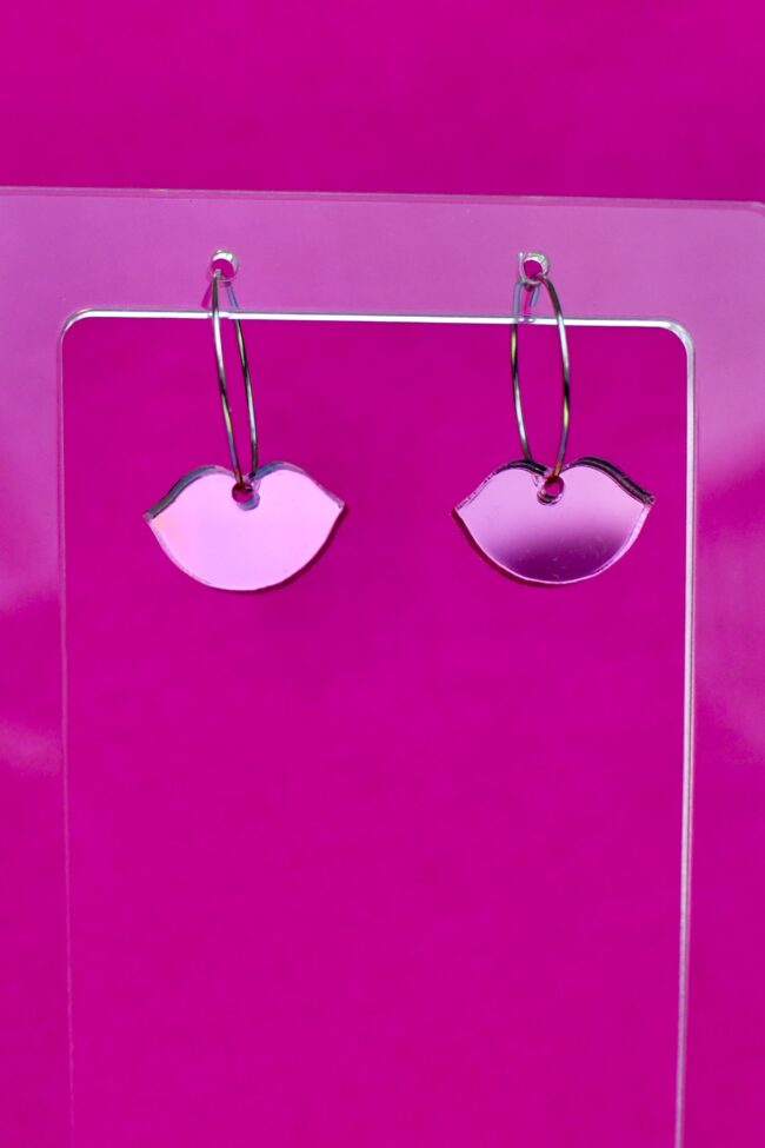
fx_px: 1657
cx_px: 382
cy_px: 574
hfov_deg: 26.0
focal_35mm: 52
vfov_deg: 38.2
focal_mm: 35
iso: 1000
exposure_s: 1/400
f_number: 5
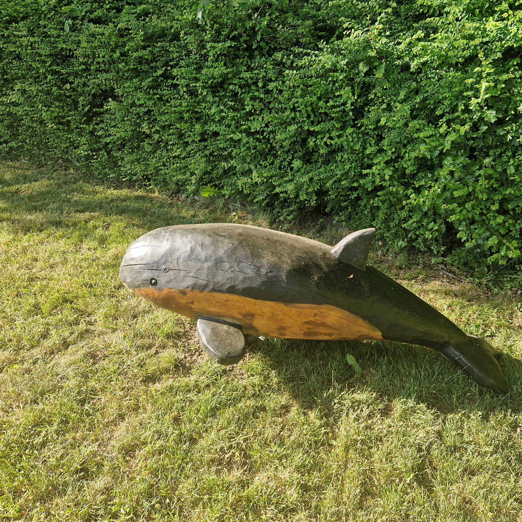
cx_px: 286
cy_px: 257
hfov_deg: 57.2
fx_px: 478
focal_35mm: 28
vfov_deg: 57.3
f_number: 1.8
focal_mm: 5.4
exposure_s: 1/381
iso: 50
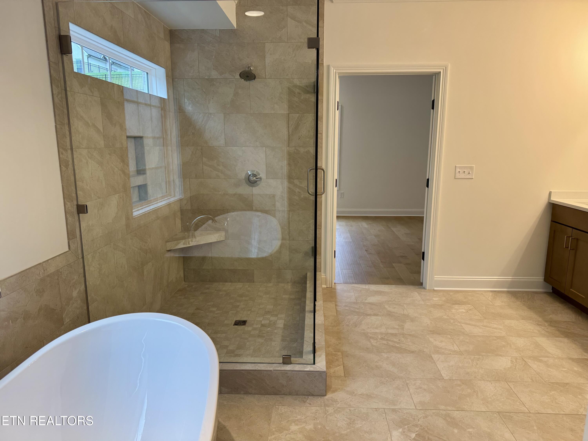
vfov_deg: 56.8
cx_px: 294
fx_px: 408
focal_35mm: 24
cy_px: 220
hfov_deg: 71.6
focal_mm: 6.76
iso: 100
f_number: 1.78
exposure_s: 1/120
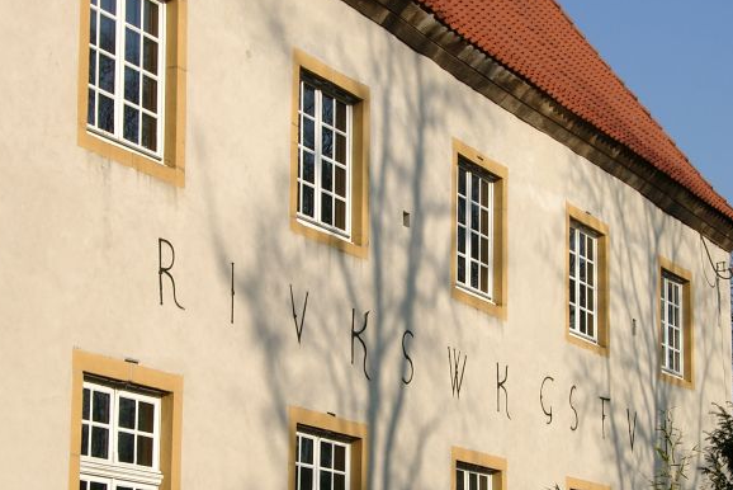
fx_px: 2139
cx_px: 407
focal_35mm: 105
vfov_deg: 13.0
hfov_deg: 19.4
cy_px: 344
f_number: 4
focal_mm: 15.12
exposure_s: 1/678
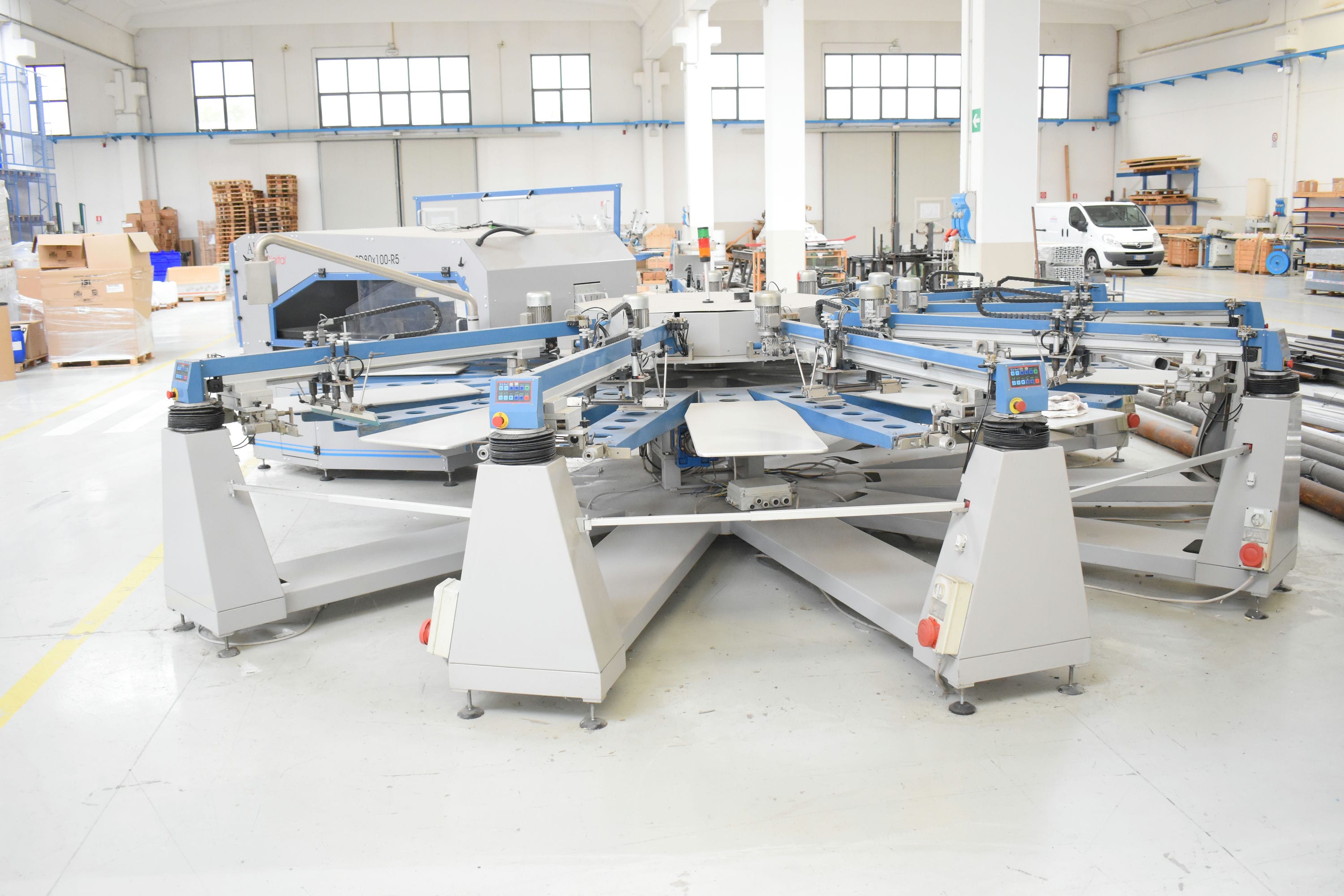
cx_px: 672
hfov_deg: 59.5
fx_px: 1176
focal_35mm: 32
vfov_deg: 41.7
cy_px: 448
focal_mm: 21
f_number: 3.8
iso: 1800
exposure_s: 1/125
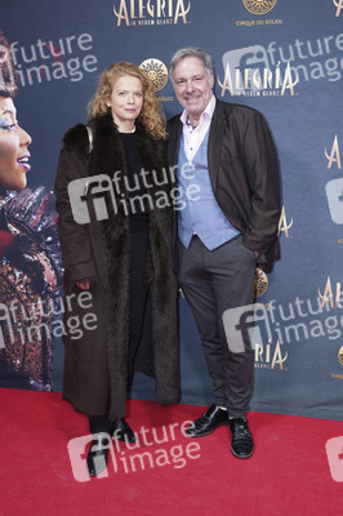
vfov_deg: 49.6
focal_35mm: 39
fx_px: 558
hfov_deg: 34.2
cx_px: 172
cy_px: 258
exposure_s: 1/200
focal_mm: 39
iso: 2500
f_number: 4.5
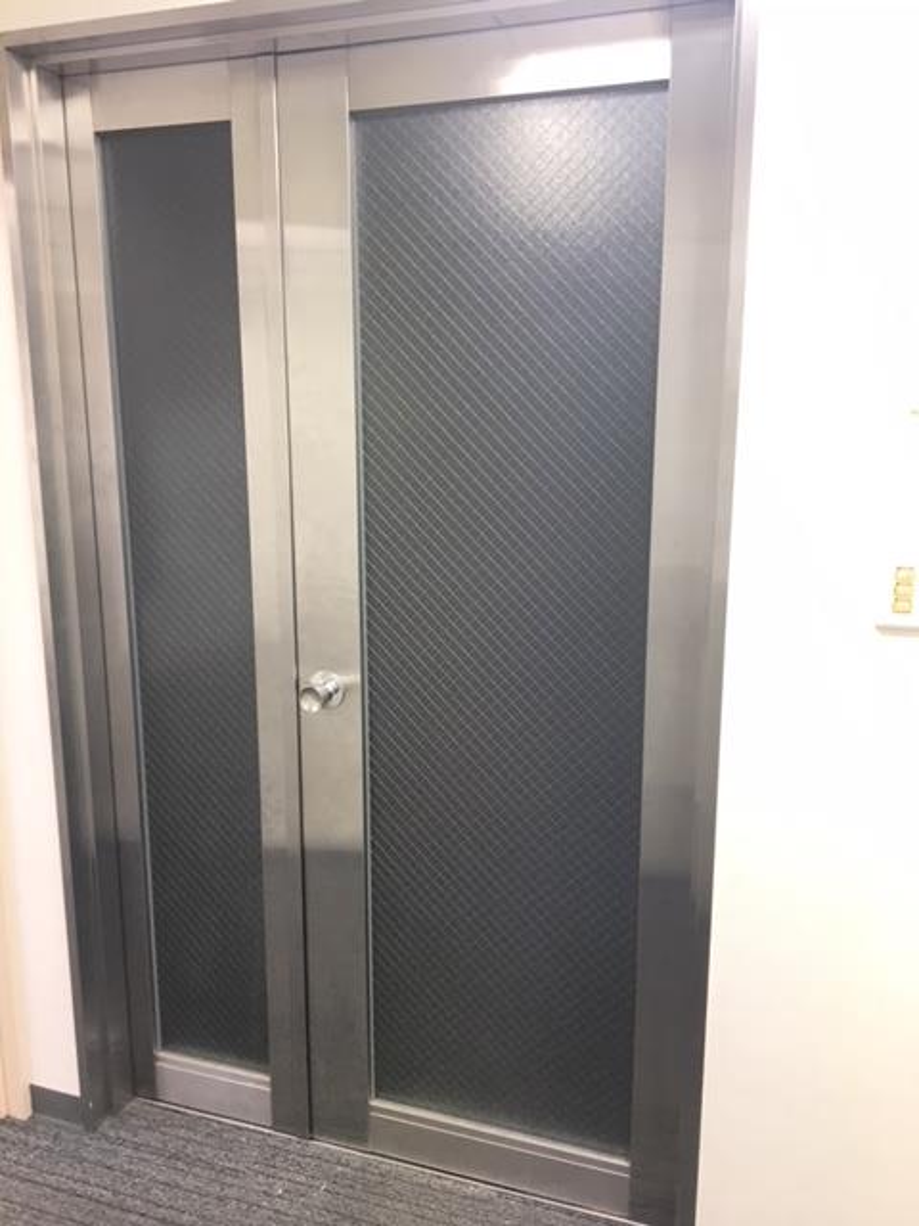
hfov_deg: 48.2
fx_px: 1027
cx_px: 460
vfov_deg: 61.7
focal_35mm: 29
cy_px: 613
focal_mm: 4.15
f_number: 2.2
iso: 80
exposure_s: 1/30
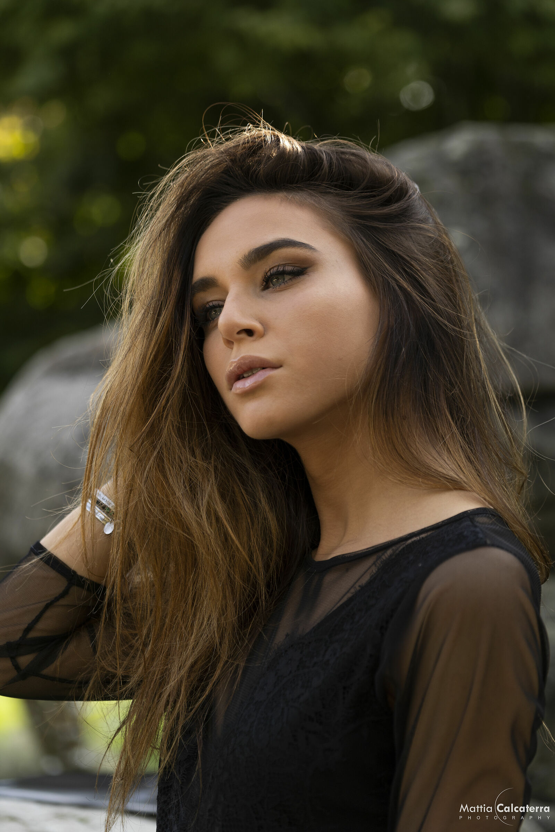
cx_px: 278
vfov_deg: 16.4
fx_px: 2890
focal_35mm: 125
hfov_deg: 11.0
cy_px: 416
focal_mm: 125
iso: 125
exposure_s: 1/500
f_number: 4
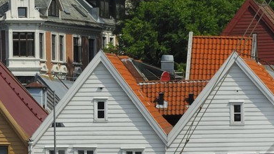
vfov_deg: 1.9
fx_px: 4583
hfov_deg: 3.4
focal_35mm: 631
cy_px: 318
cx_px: 464
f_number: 8.5
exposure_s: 1/400
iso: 100
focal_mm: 98
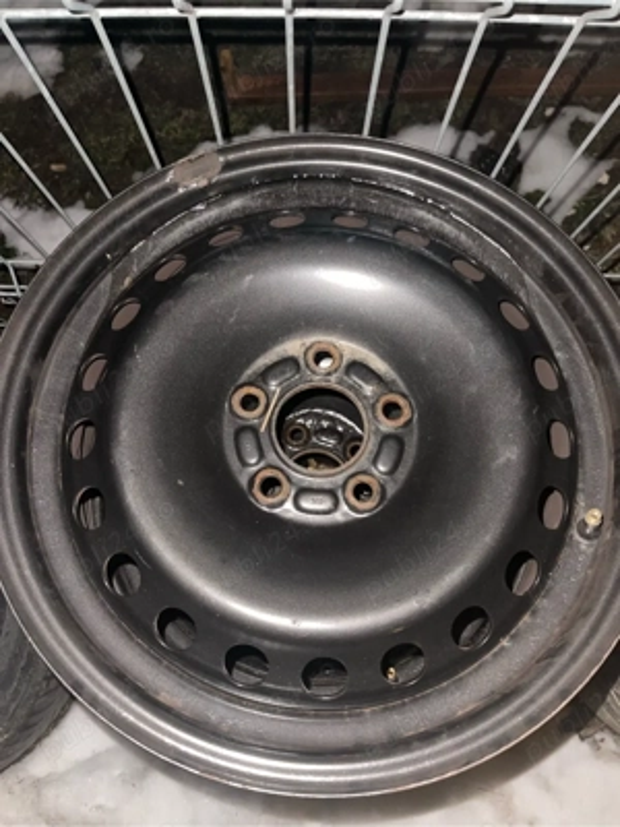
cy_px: 414
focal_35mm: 25
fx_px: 597
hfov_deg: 54.9
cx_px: 310
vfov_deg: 69.4
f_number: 1.6
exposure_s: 1/4
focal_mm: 5.1
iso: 32
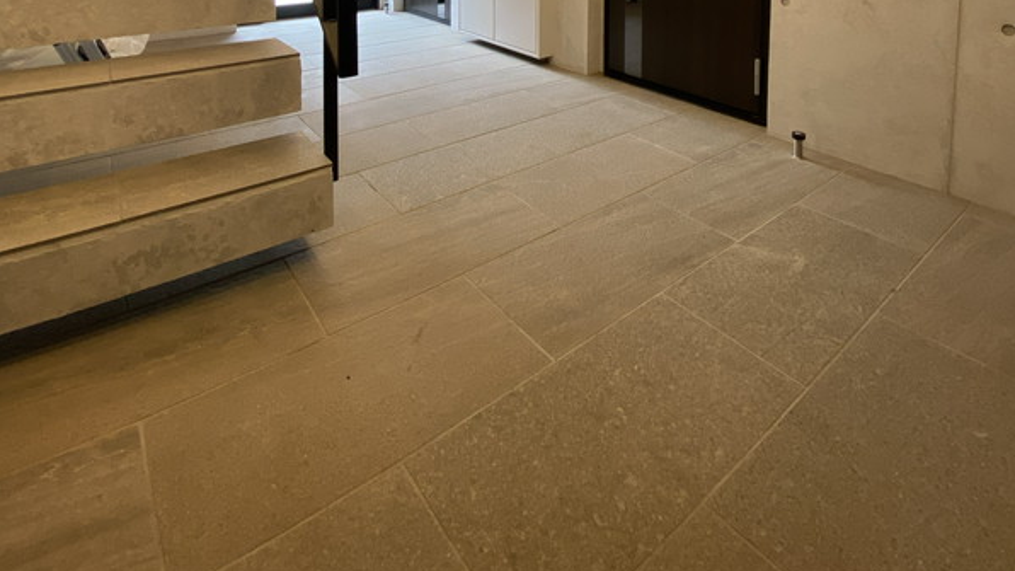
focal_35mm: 19
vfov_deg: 45.1
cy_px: -48
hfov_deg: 89.6
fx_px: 511
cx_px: 509
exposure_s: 1/121
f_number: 2.4
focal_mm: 1.54
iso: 200
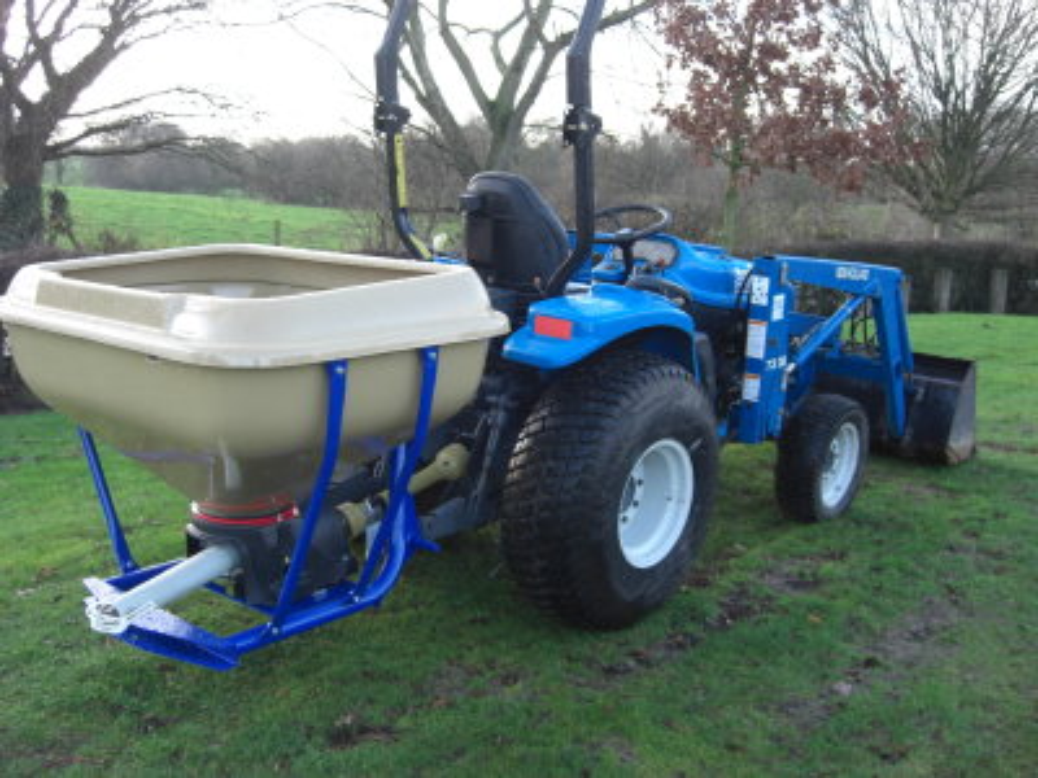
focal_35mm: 38
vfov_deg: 37.7
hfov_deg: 49.0
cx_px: 519
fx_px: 1139
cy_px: 389
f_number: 2.8
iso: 80
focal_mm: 7.9
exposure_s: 1/100
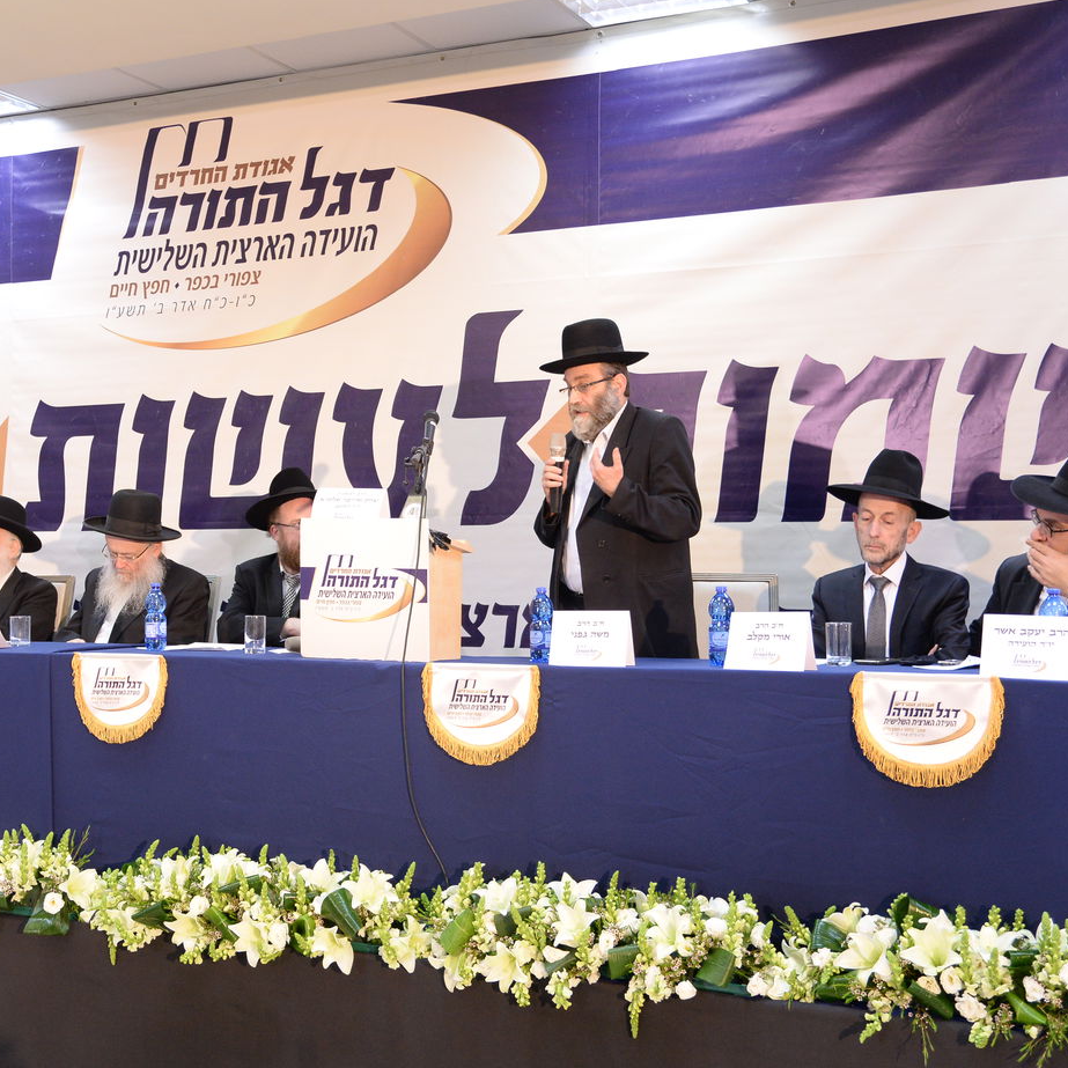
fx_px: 1710
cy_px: 534
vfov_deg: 34.7
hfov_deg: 34.5
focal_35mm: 49
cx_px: 384
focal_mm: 38
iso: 2000
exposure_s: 1/80
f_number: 4
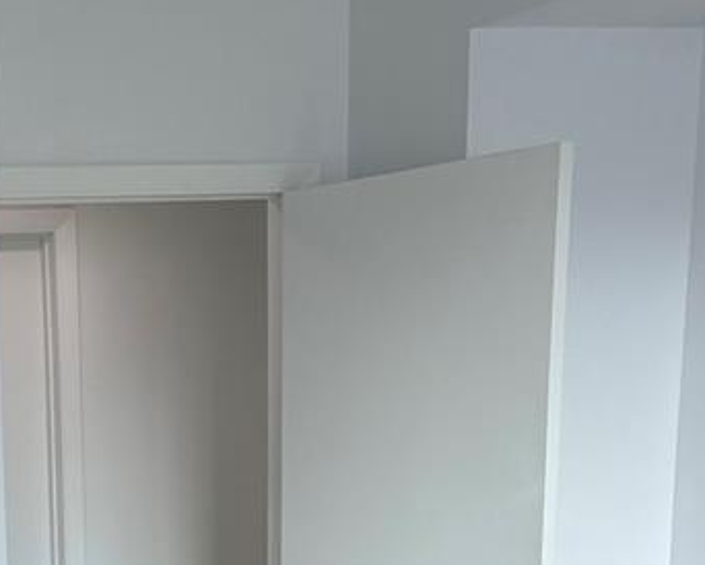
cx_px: -74
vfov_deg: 15.6
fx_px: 1858
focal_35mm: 89
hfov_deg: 20.5
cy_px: 905
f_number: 1.6
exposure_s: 1/120
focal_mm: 5.96
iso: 40
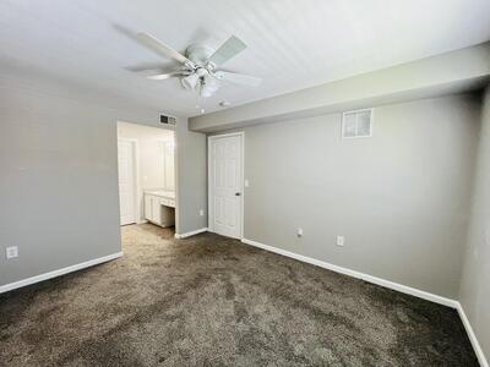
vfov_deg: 89.9
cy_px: 184
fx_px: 184
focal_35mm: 13
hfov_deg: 106.2
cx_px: 245
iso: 250
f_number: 1.8
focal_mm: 1.57
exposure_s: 1/60
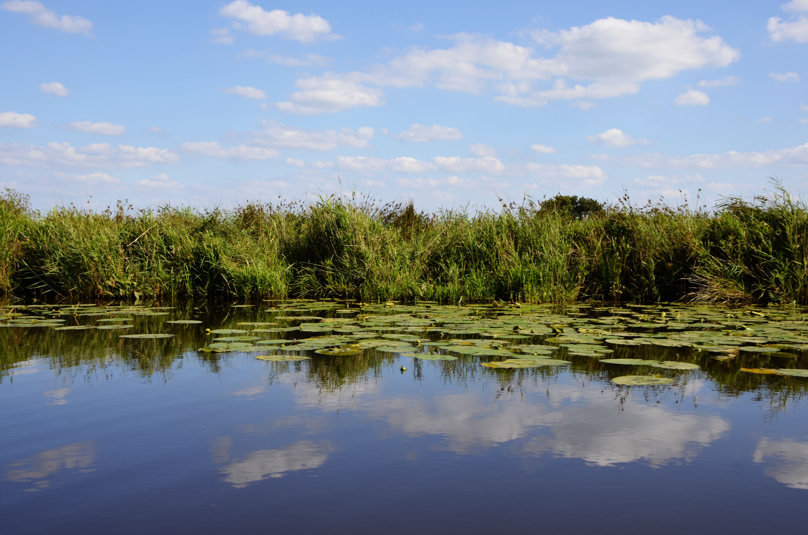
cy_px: 268
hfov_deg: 46.5
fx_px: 941
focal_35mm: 42
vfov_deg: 31.8
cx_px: 404
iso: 110
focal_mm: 28
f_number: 8
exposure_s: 1/250
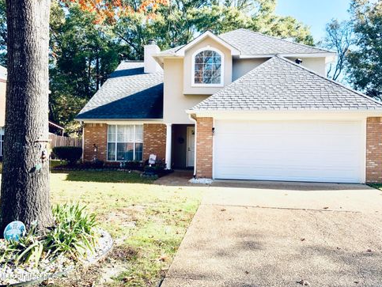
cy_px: 142
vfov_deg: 46.9
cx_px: 195
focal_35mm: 30
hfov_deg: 59.9
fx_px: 331
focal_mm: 3
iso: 16
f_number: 1.8
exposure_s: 1/642
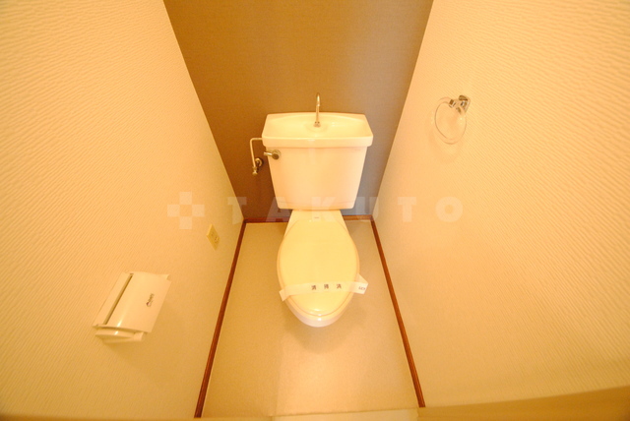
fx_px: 210
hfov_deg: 112.6
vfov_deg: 90.1
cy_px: 210
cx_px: 315
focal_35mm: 12
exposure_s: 1/25
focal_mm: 8
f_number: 4.5
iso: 1600
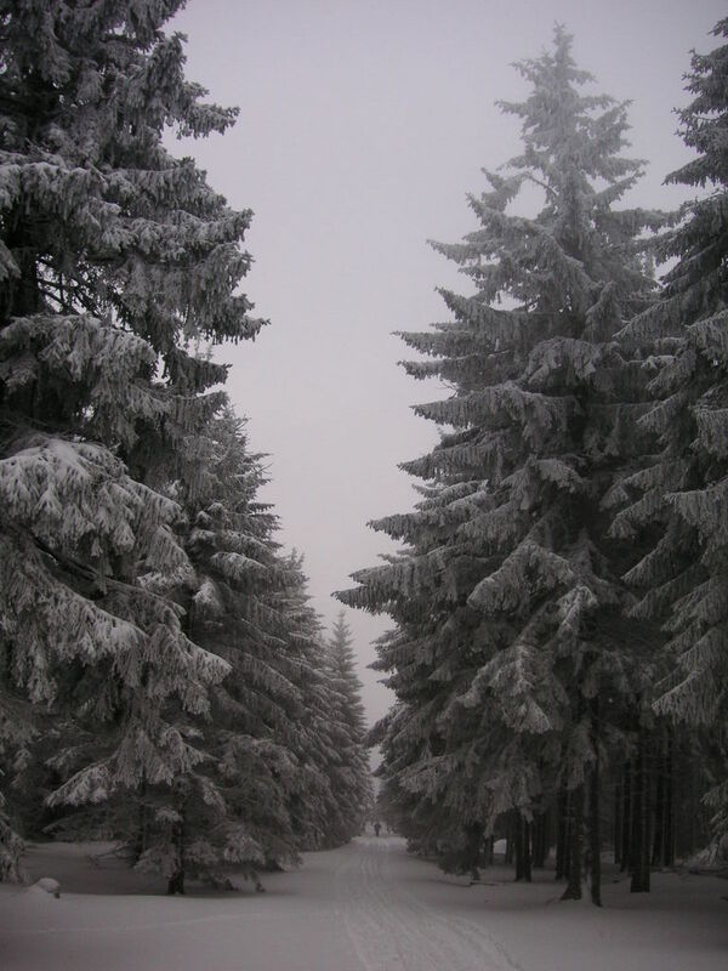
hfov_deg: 38.7
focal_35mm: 37
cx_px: 364
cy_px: 486
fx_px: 1038
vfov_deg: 50.1
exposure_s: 1/350
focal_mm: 6.1
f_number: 2.8
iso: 50
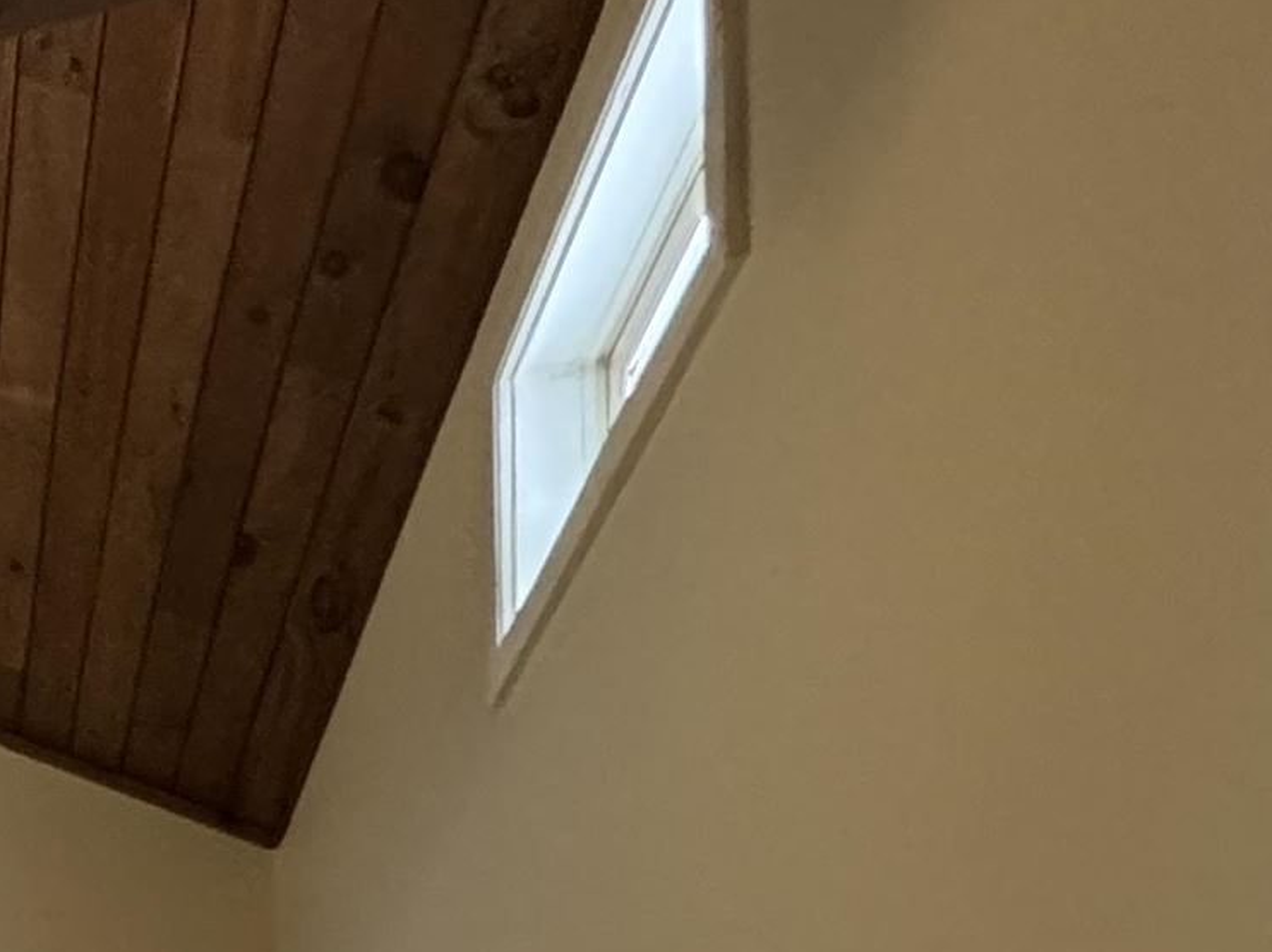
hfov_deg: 22.3
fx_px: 2131
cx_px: -936
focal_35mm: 58
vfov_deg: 17.9
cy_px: 1880
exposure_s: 1/60
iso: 320
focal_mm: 2.22
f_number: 2.2
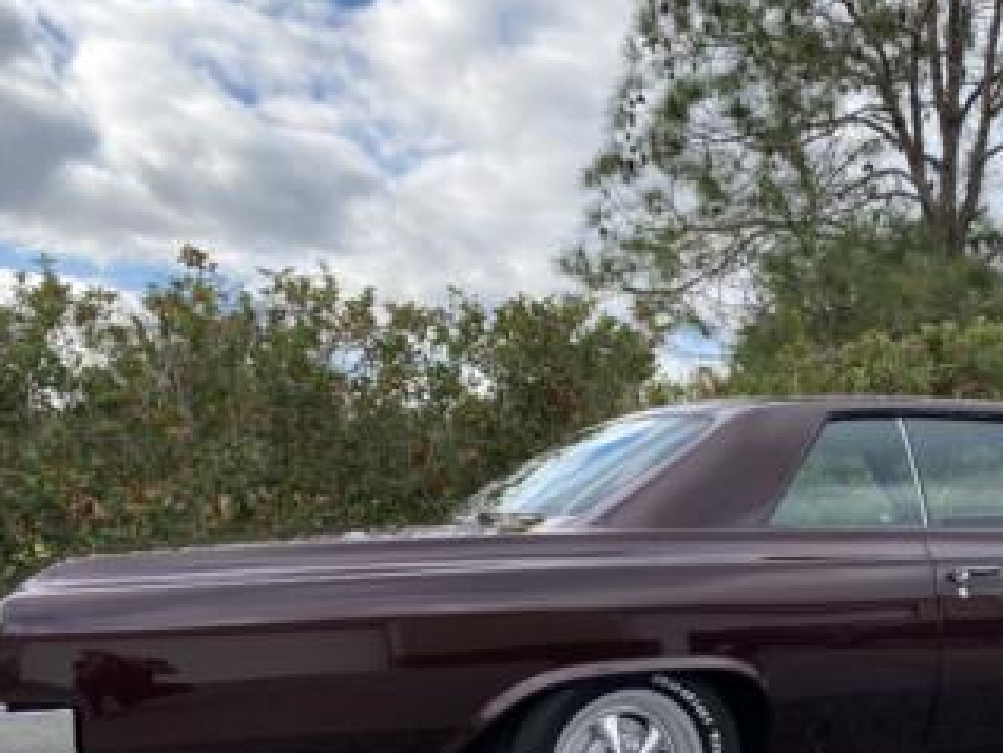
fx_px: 1188
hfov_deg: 43.9
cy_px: 530
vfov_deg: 34.7
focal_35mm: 41
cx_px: 782
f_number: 1.8
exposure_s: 1/1182
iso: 32
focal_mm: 4.25
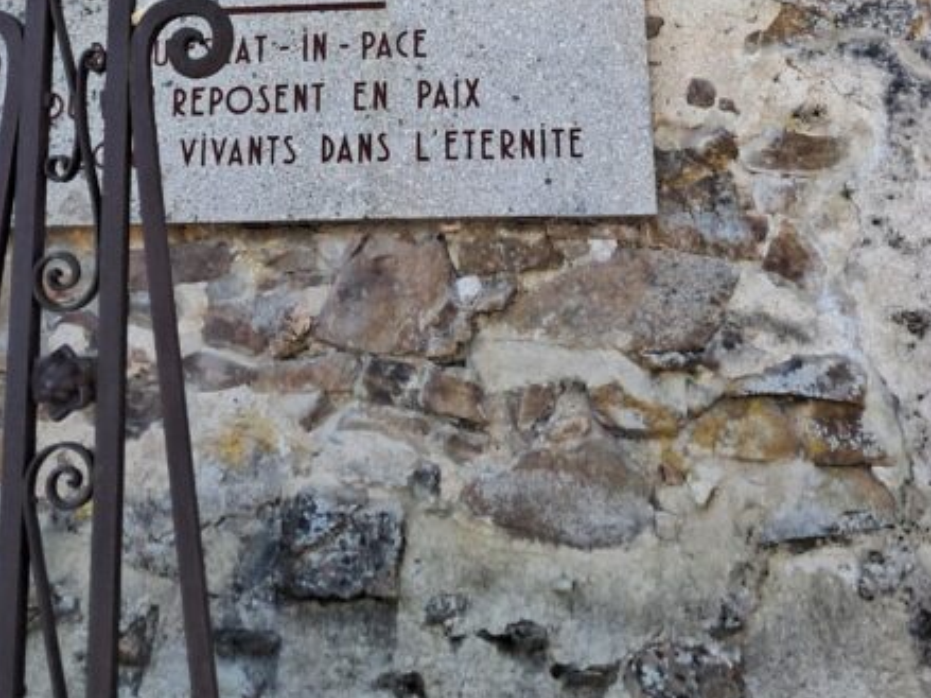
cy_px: -363
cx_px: 422
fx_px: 1694
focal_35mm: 63
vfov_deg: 20.0
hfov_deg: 30.7
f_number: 1.8
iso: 50
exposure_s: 1/100
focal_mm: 4
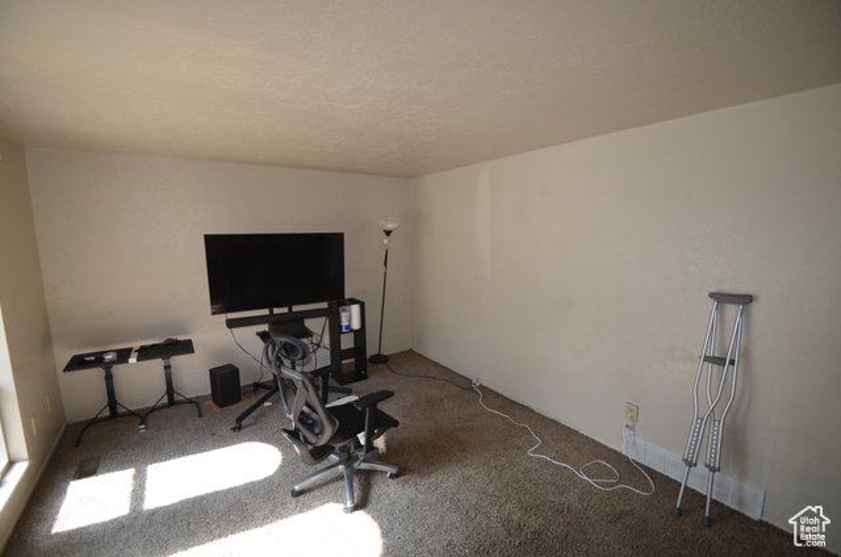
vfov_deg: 77.1
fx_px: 350
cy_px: 278
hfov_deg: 100.5
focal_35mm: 15
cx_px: 420
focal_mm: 10
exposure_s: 1/125
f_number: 3.5
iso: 200
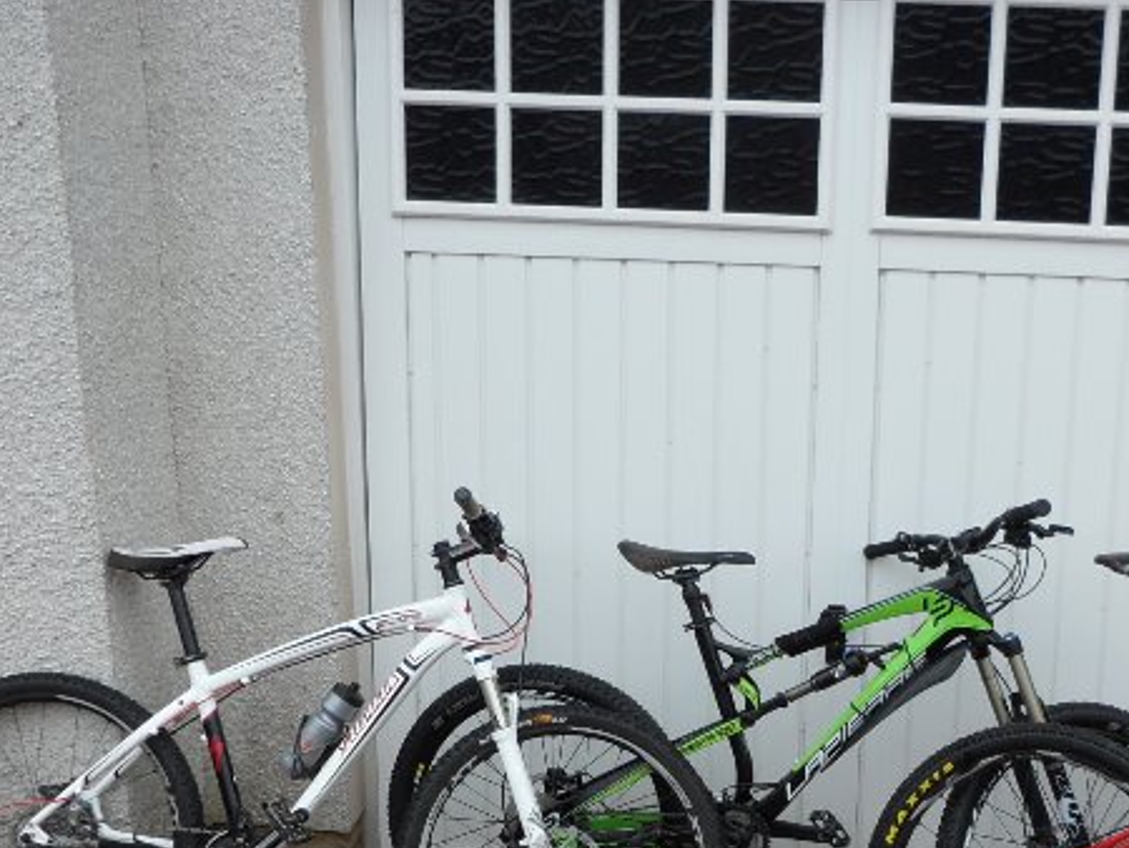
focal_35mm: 48
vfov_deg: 29.5
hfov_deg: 38.7
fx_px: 1566
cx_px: 833
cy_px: 692
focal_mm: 4.9
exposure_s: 1/125
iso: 80
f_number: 3.5
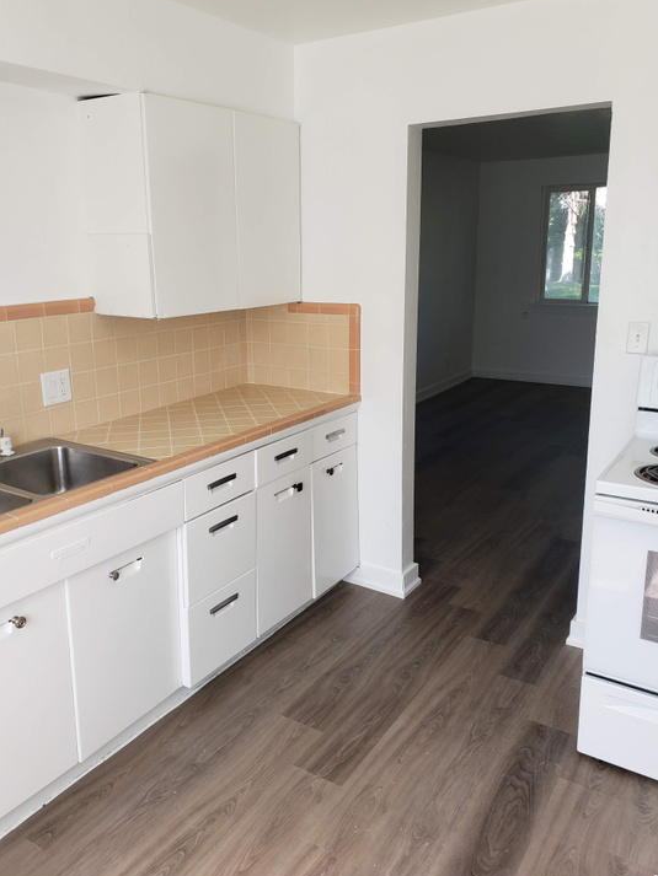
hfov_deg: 49.7
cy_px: 421
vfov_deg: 63.4
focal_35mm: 28
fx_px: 709
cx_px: 314
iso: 80
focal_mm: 4.3
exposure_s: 1/120
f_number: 2.4
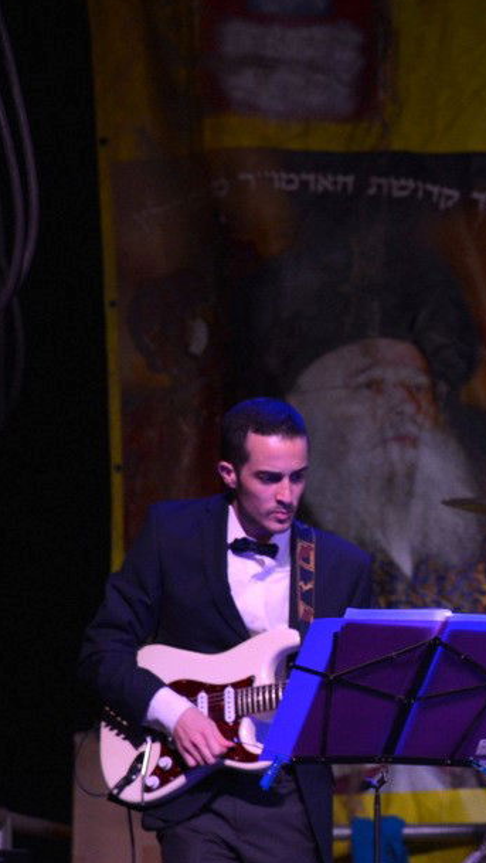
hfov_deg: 6.5
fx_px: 4234
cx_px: 677
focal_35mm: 185
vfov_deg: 11.6
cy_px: 399
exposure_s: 1/200
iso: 1250
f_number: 5.6
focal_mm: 105
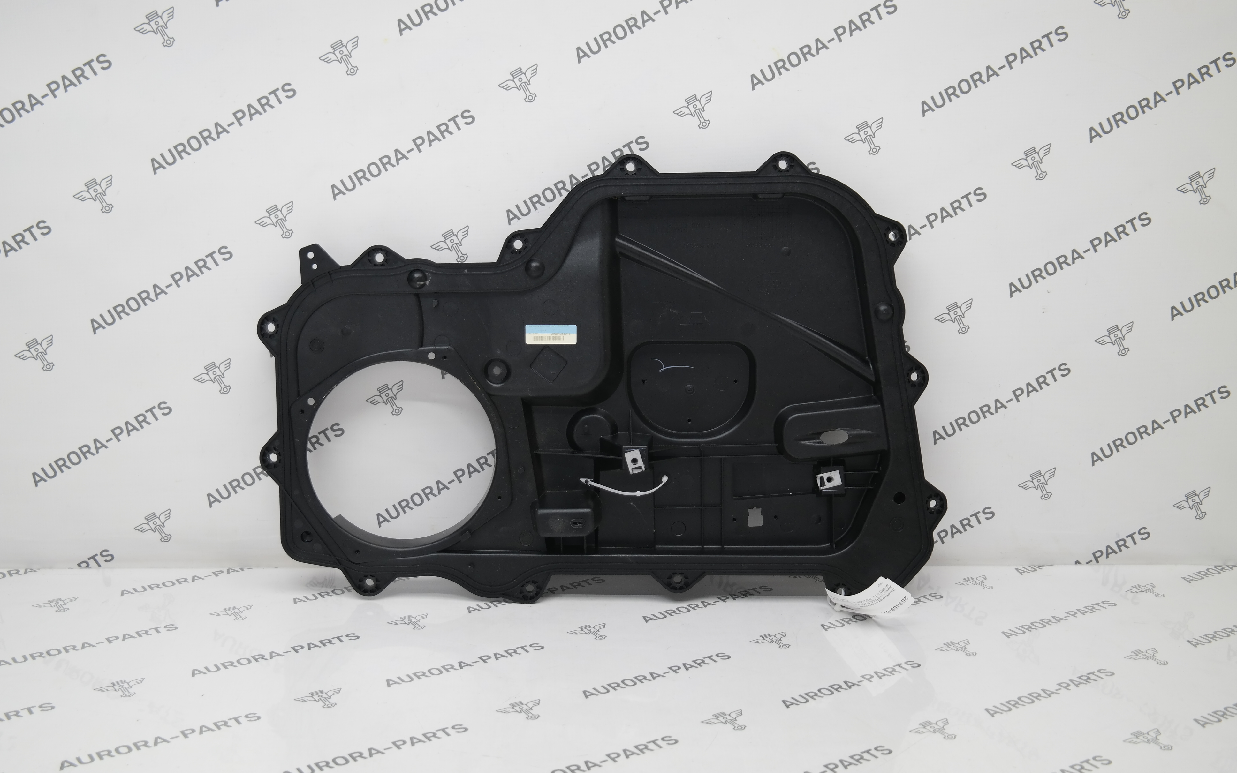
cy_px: 364
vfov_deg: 28.6
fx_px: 1517
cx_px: 618
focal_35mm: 45
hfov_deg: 44.4
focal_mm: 29
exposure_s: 1/40
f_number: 4
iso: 200
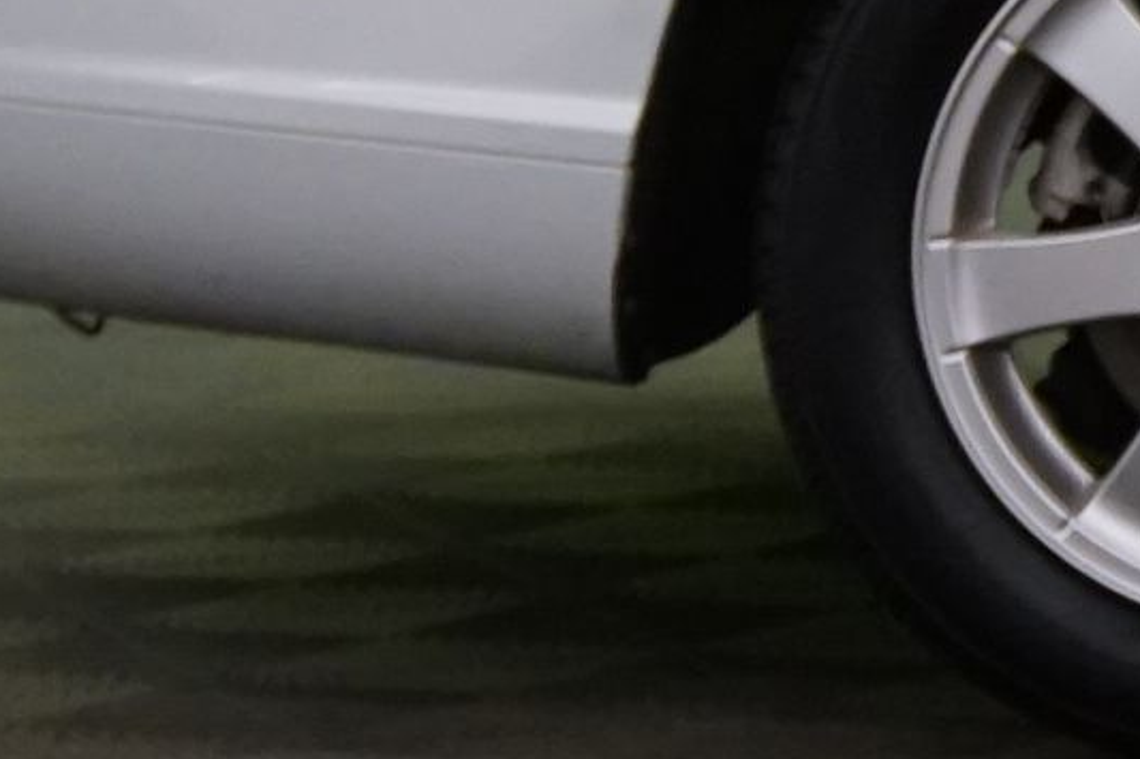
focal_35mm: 362
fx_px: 11459
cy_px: -1184
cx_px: 3375
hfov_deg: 5.4
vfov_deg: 3.7
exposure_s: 1/80
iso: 2000
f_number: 4
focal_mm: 49
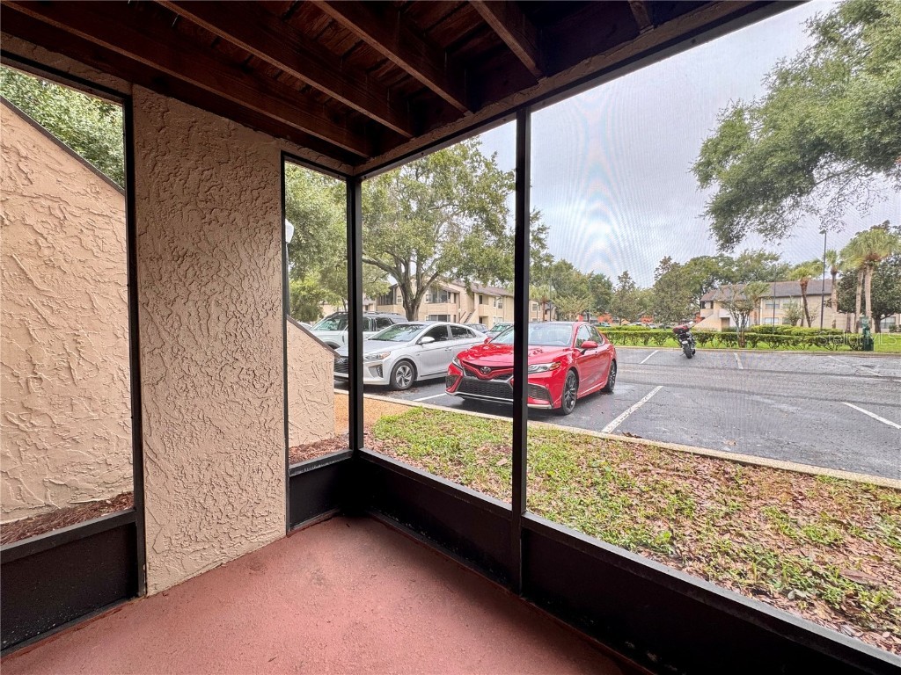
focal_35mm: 14
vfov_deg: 85.7
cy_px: 338
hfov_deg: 102.1
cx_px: 450
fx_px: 364
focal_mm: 2.22
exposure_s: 1/99
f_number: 2.2
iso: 100
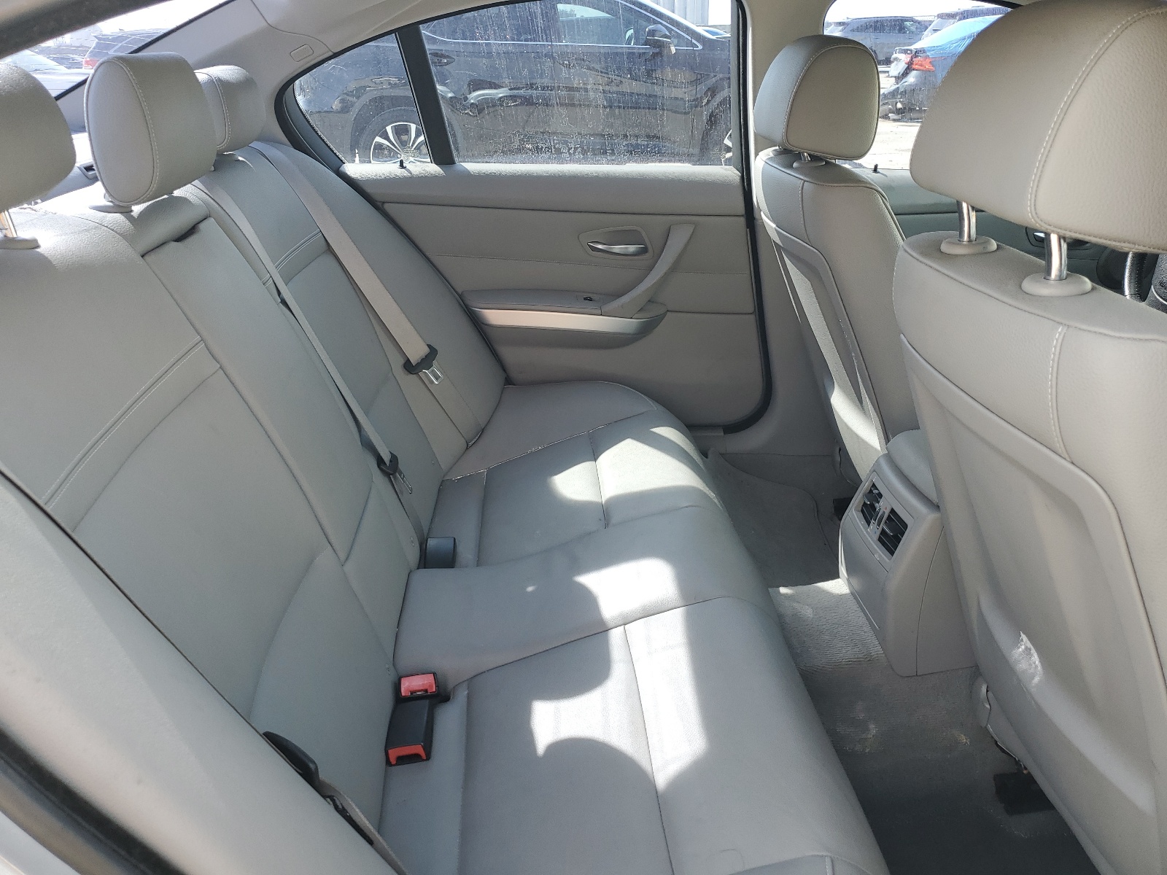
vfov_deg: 53.1
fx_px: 877
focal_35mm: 26
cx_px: 584
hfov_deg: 67.3
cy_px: 438
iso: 50
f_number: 1.5
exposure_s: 1/179
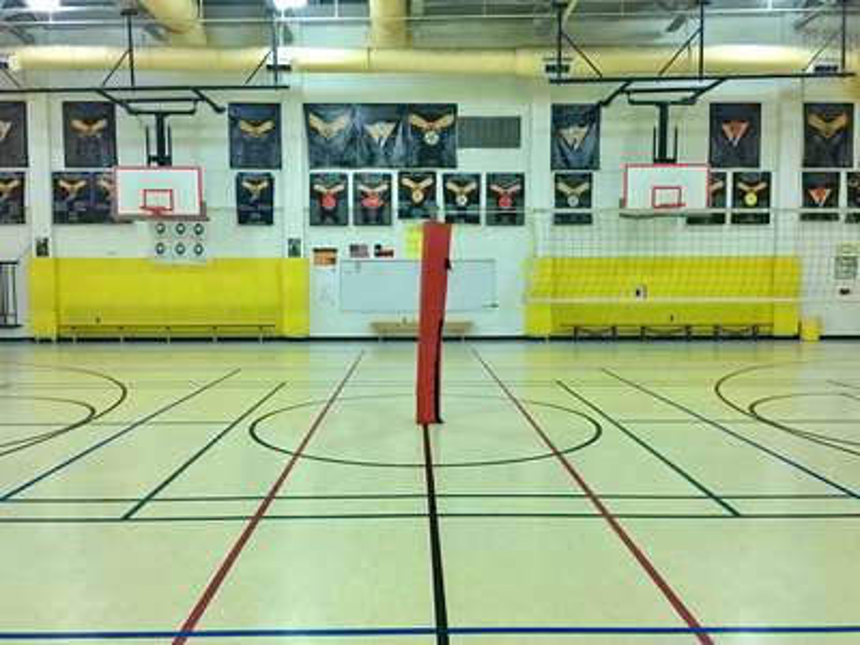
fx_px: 720
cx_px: 430
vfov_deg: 48.2
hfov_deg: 61.7
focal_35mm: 29
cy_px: 322
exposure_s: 1/15
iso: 100
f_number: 2.2
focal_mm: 4.15
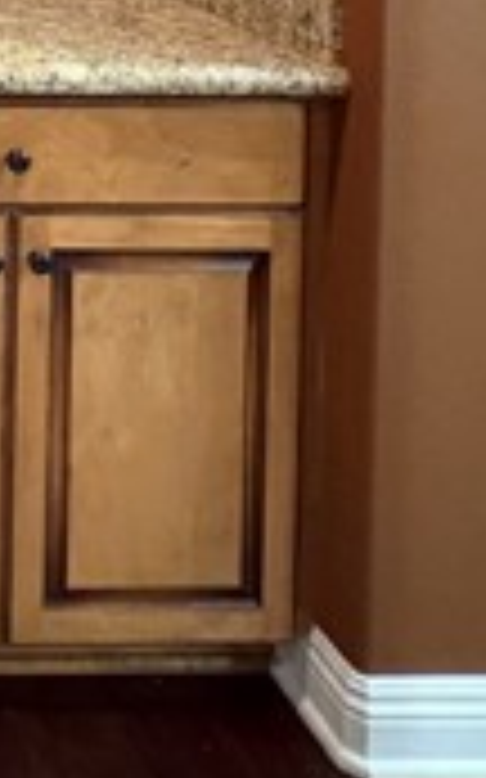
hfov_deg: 18.6
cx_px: -378
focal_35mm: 55
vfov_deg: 29.2
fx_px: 1167
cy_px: -256
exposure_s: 1/40
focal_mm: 2.22
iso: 1000
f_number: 2.2
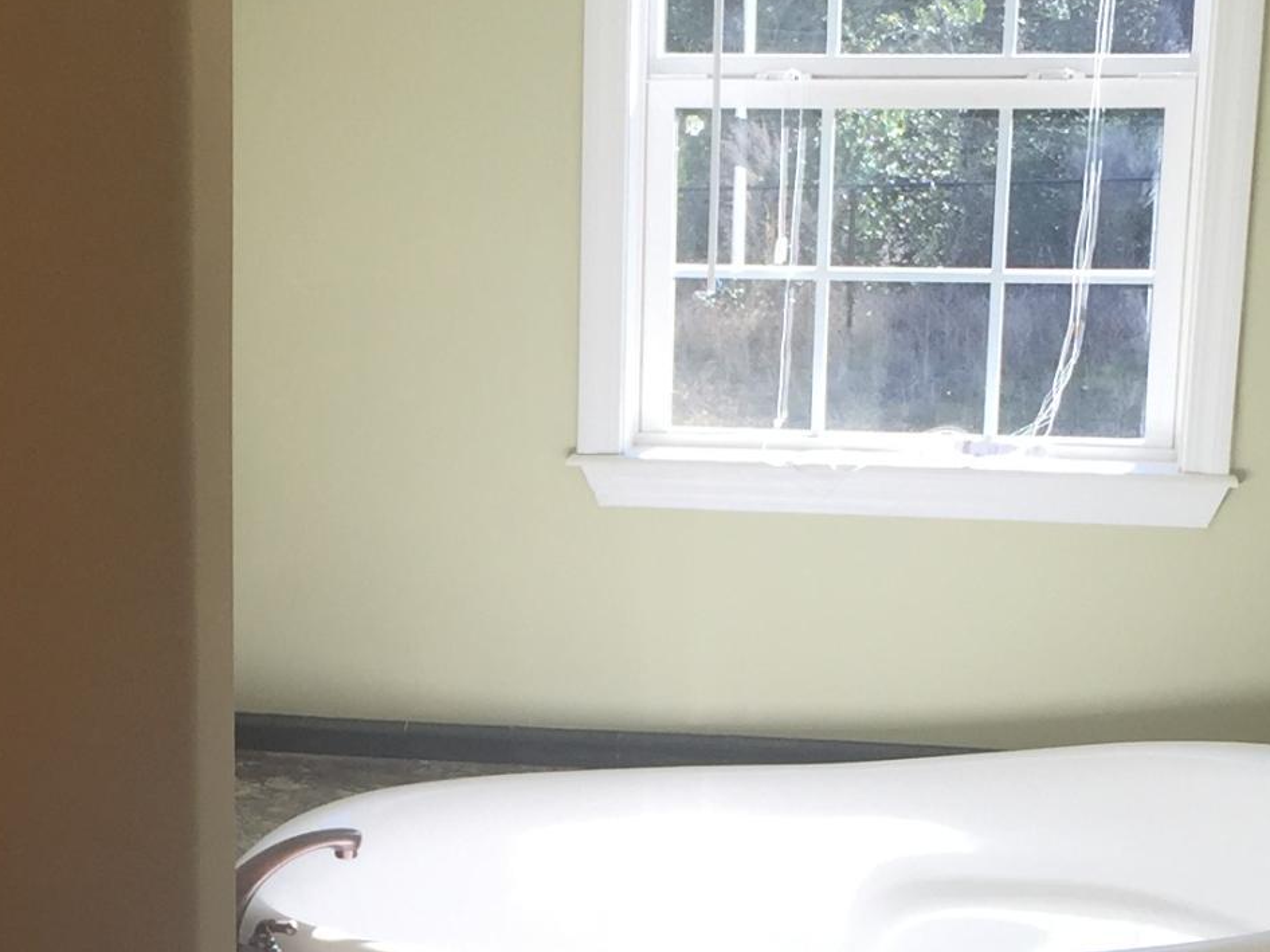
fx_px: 3374
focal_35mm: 92
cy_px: 896
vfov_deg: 15.8
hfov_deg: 21.1
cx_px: 324
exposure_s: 1/141
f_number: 2.2
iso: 32
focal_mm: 4.15
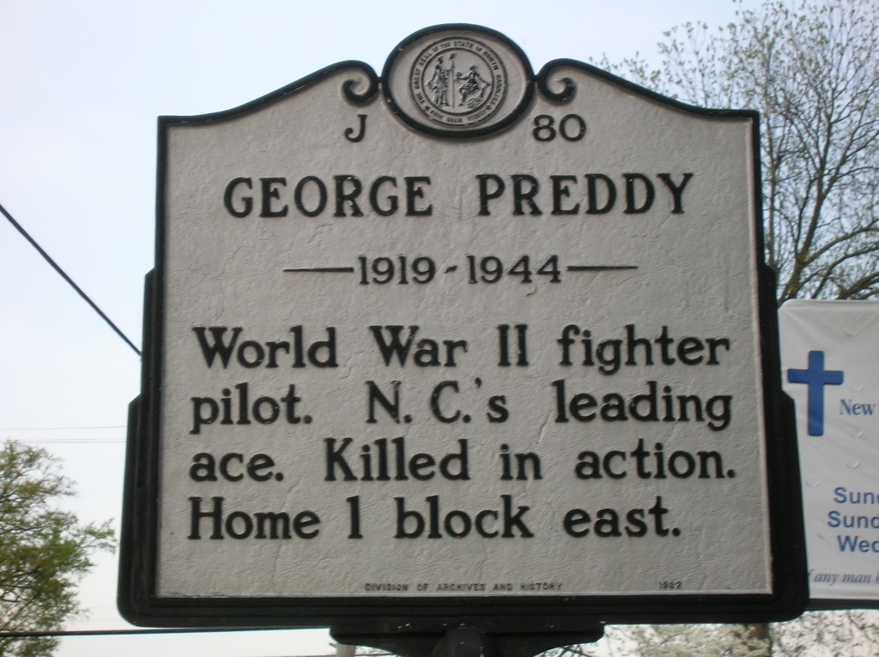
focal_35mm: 102
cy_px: 328
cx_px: 440
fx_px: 2588
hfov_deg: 19.3
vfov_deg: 14.5
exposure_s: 1/36
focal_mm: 17.1
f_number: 4.9
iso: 50
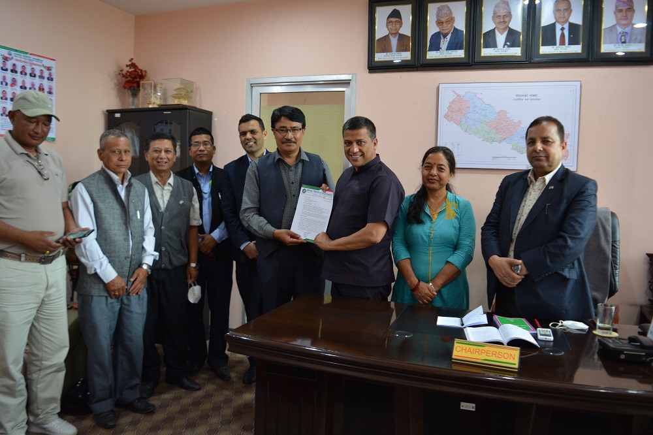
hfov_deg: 67.4
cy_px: 218
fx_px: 490
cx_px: 326
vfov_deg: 47.9
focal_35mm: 27
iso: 800
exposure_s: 1/50
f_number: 3.5
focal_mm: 18
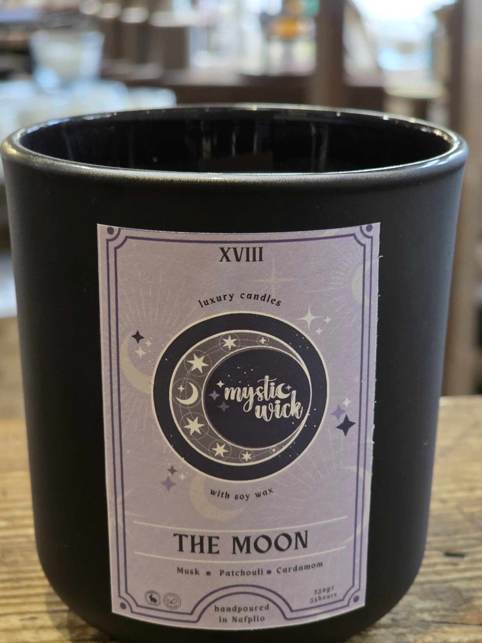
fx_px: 1541
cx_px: 243
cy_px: 356
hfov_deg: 17.8
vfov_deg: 23.5
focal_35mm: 83
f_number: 2.4
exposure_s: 1/50
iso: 250
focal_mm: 7.9
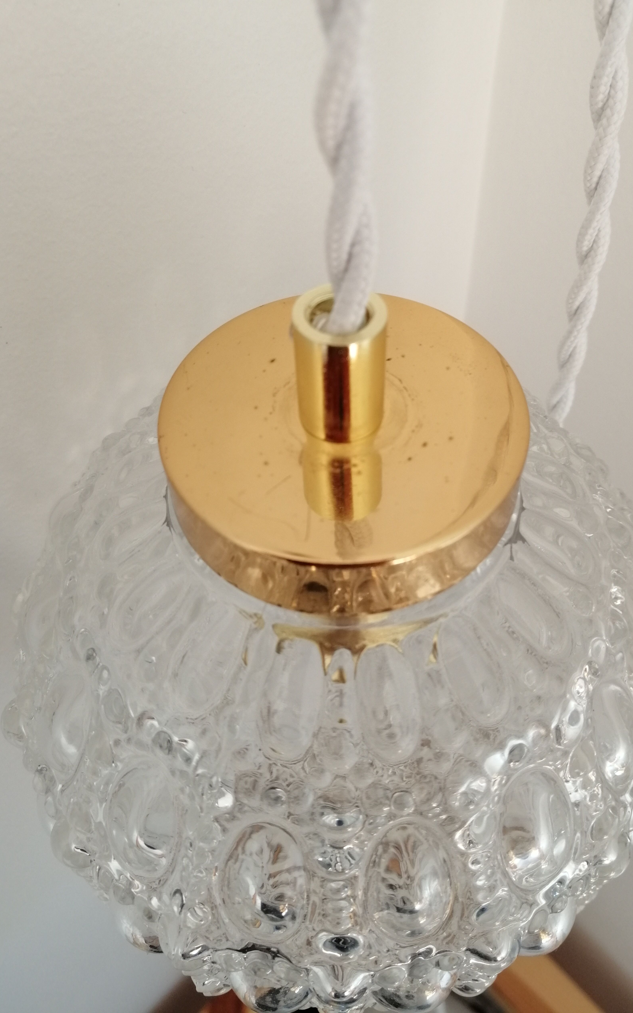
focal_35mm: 29
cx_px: 368
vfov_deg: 64.6
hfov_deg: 43.0
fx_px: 800
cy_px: 500
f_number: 1.8
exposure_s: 1/50
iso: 80
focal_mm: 3.95
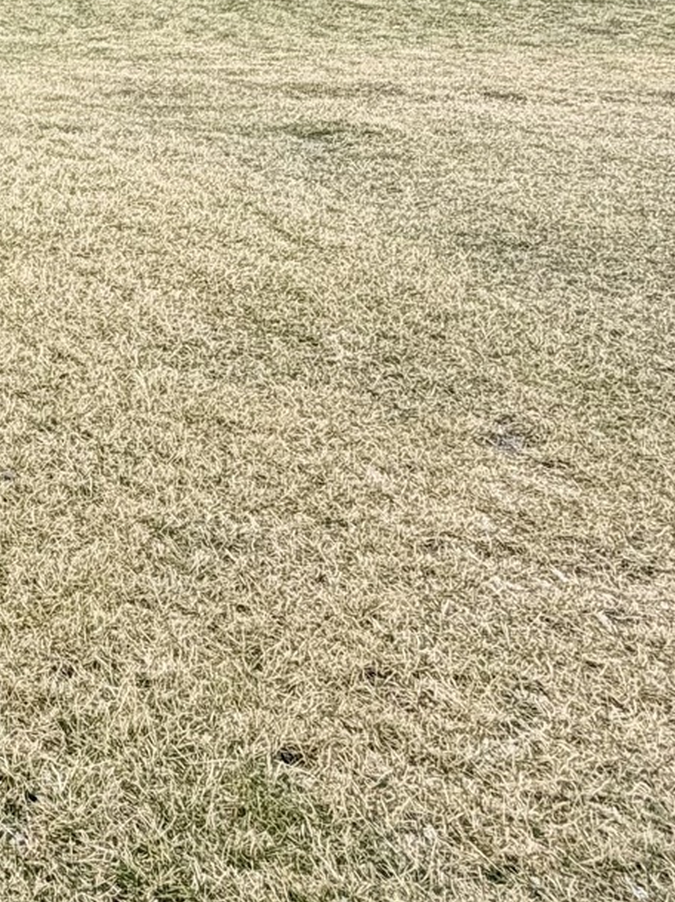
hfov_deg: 20.7
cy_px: -70
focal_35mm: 53
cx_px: -483
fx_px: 1379
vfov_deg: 32.3
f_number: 2.2
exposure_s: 1/494
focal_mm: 2.22
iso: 64
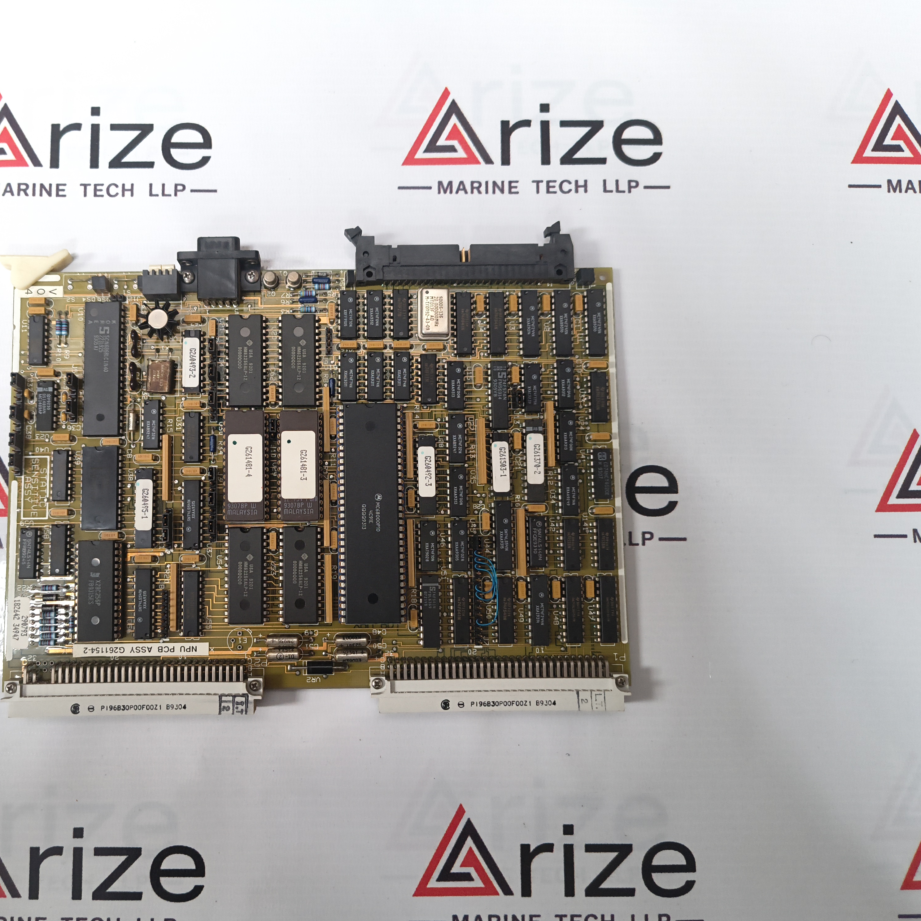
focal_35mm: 28
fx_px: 843
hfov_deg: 56.4
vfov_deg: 57.3
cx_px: 325
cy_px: 474
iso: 622
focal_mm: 5.56
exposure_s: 1/50
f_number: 1.8
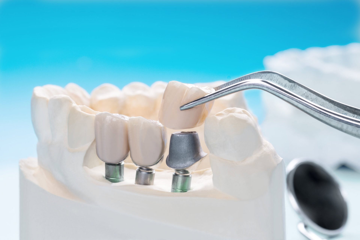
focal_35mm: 90
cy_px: 120
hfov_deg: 22.6
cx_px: 180
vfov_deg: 15.2
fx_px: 900
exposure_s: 1/1.43
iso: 200
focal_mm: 60
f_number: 13
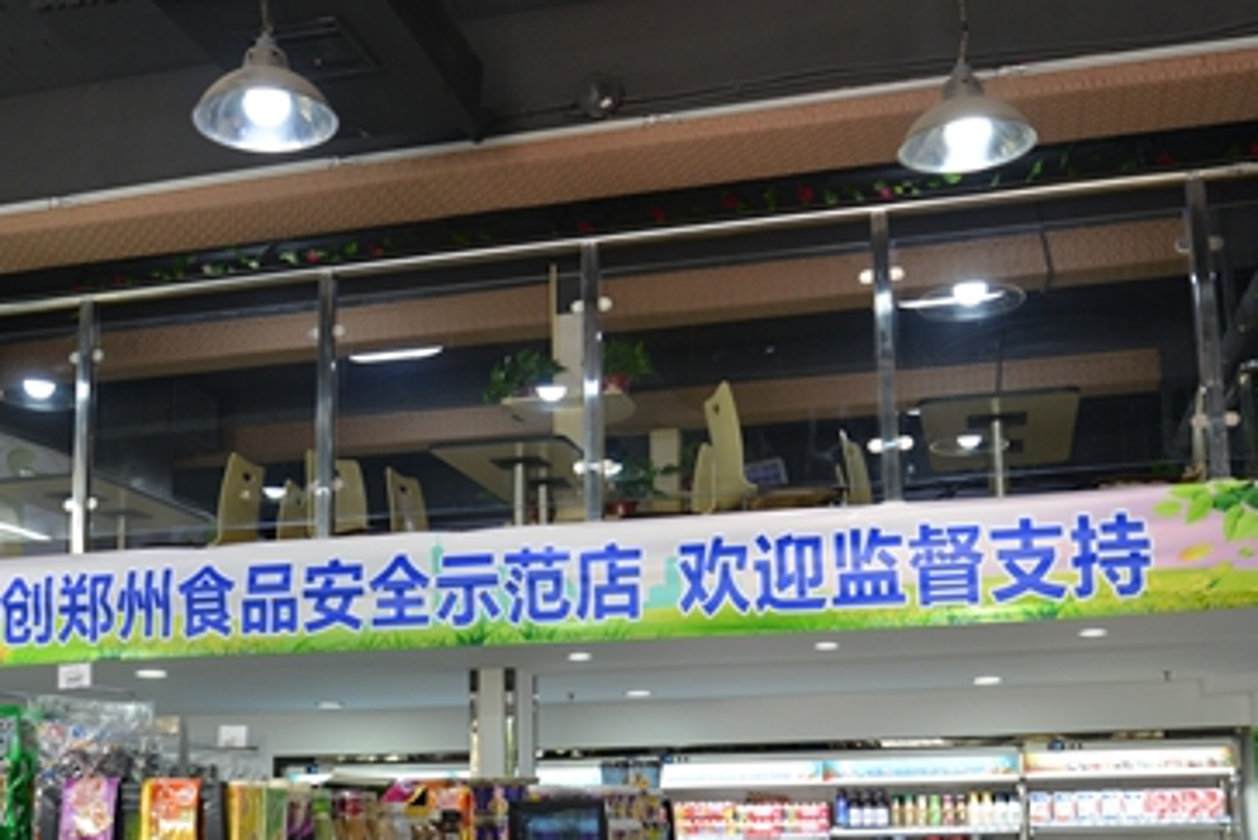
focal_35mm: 44
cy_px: 550
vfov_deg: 30.3
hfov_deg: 44.4
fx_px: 1538
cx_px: 567
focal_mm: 32
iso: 800
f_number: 5
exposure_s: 1/60
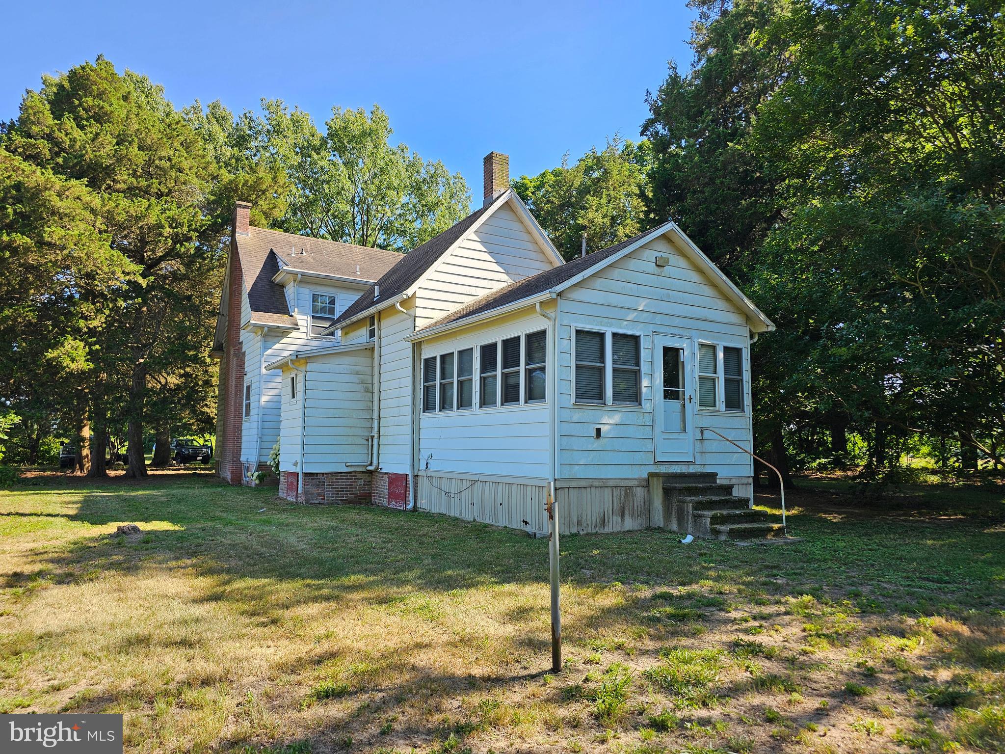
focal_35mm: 23
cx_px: 502
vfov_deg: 58.9
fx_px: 668
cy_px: 377
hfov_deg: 73.9
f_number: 1.7
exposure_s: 1/197
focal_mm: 6.3
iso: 10
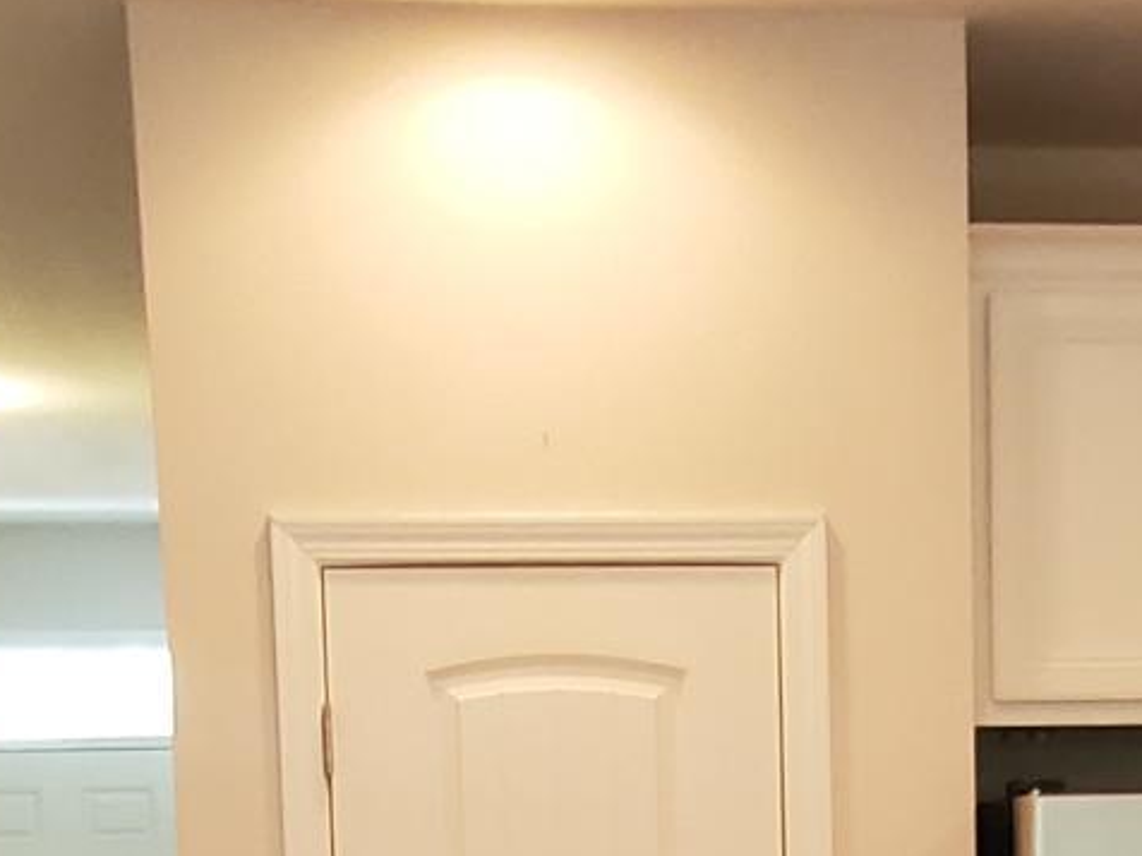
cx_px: 725
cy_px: 1264
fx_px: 2705
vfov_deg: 16.5
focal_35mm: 82
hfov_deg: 23.8
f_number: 2.2
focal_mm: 1.8
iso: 320
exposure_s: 1/59
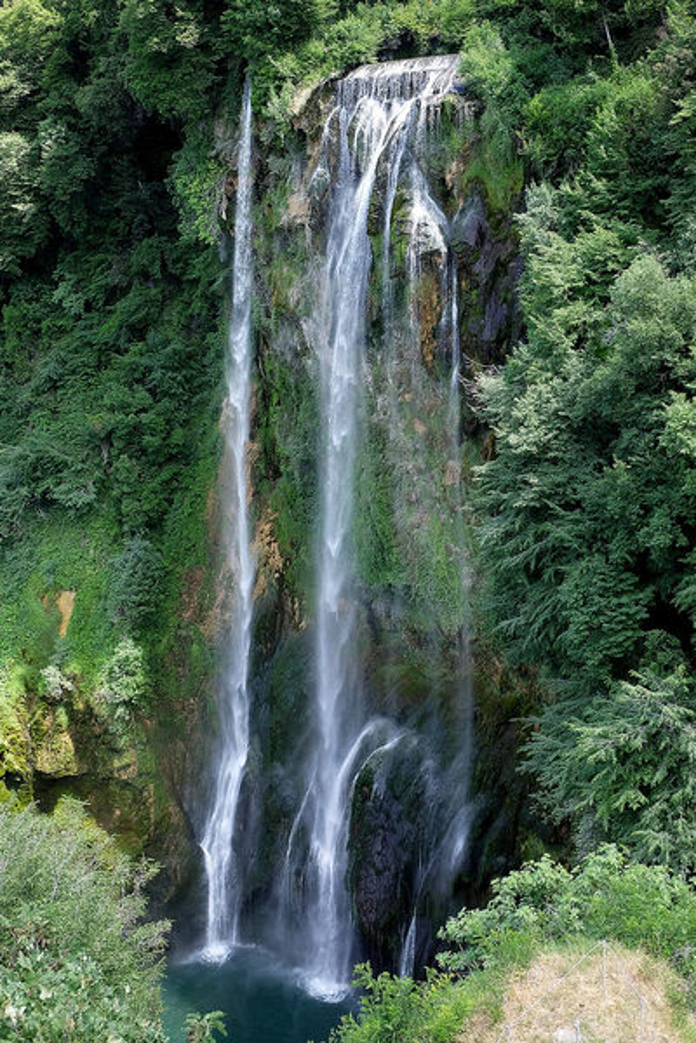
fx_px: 1044
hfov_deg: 36.9
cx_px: 348
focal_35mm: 36
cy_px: 522
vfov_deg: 53.1
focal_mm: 24.3
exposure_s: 1/120
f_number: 7.1
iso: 400
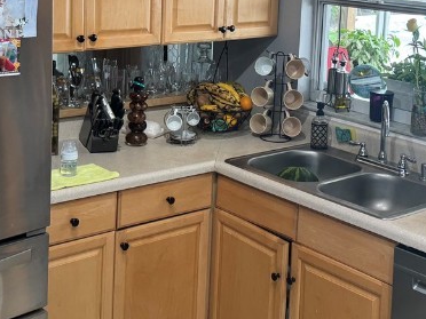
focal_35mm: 66
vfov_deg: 21.8
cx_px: 222
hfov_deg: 29.4
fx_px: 812
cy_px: 45
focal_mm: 6.76
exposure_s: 1/120
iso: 125
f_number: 1.78
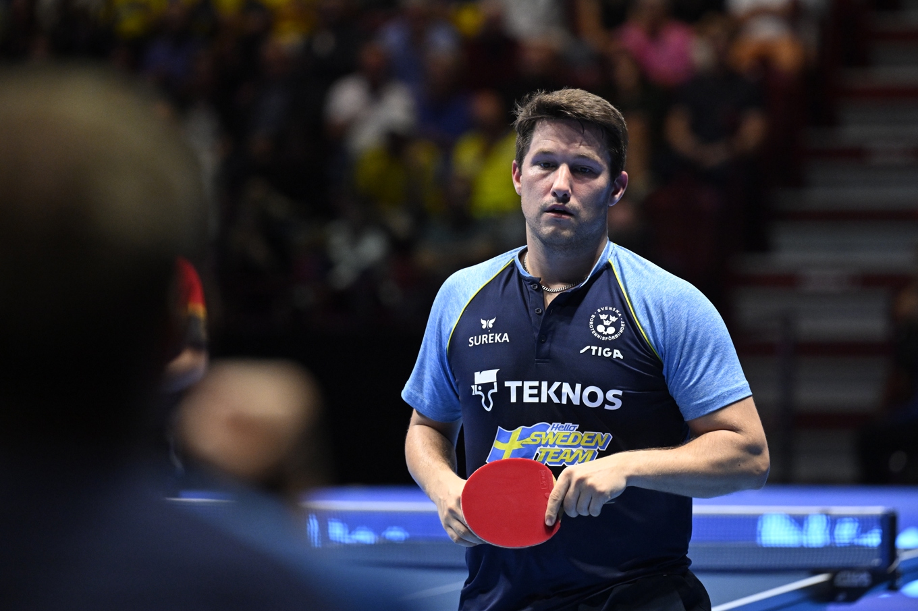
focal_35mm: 185
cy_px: 306
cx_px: 459
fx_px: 4714
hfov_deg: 11.1
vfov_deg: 7.4
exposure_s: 1/1000
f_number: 3.2
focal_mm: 185
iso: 5000
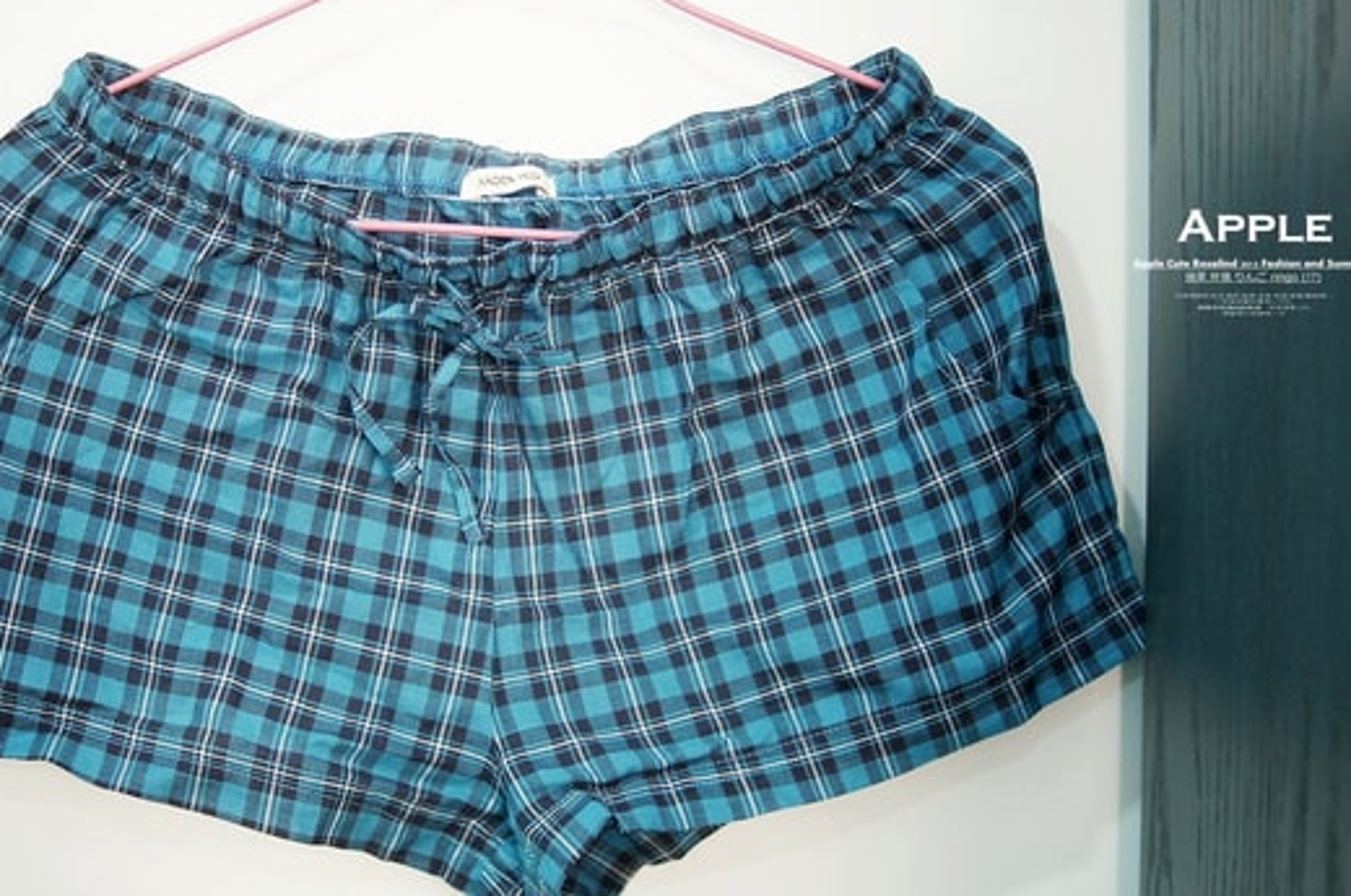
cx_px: 564
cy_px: 440
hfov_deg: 31.1
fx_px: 2421
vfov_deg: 21.0
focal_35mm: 65
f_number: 1.8
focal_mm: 35
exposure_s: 1/60
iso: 1000
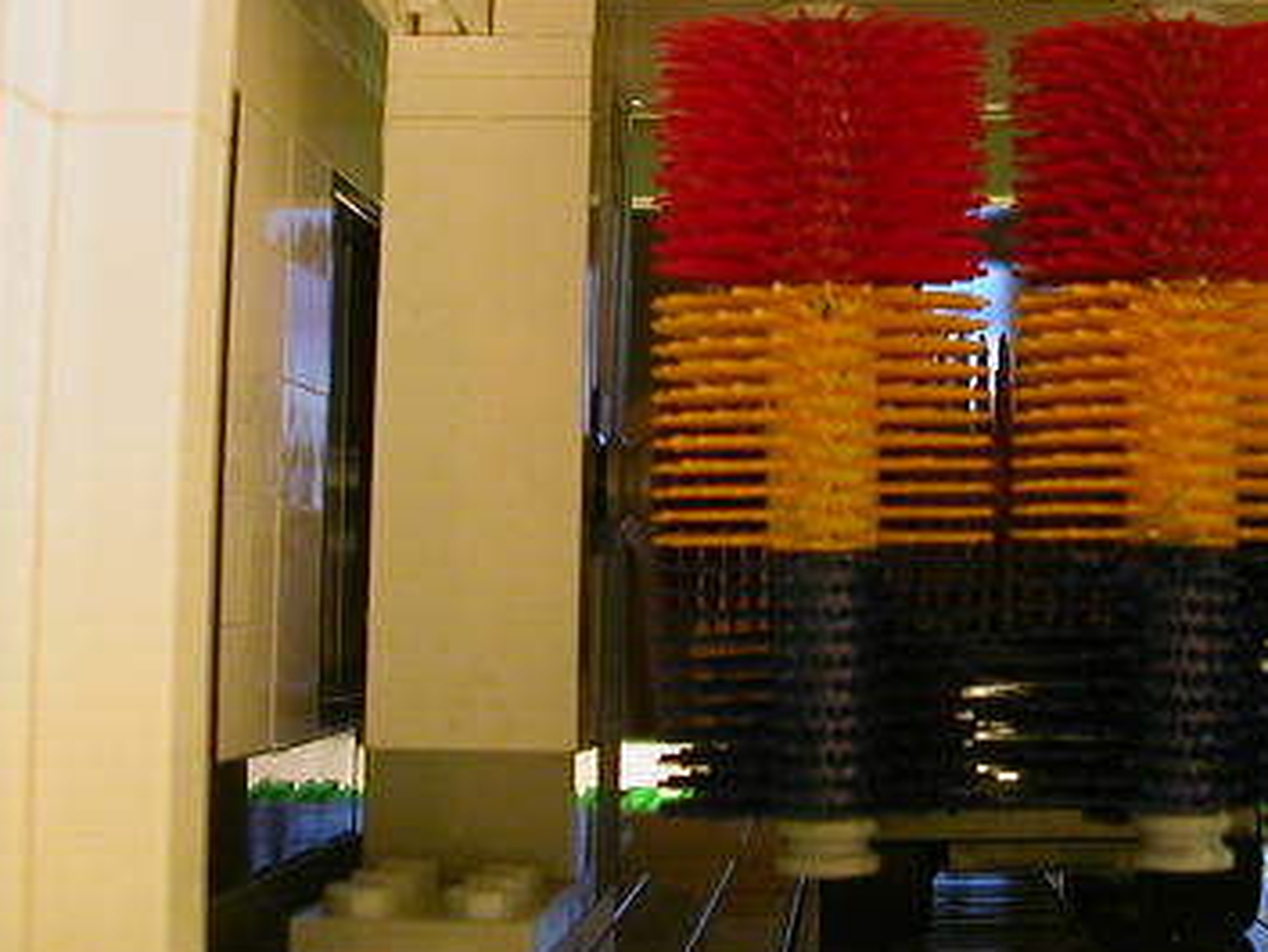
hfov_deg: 28.5
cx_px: 966
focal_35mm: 67
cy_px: 338
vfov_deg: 21.9
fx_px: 2455
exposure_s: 1/6.9
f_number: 2.7
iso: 100
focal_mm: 5.6
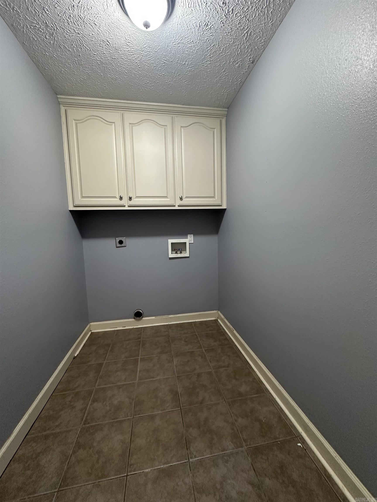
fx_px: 203
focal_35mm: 14
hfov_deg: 85.7
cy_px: 251
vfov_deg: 102.1
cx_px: 188
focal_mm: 2.22
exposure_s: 1/60
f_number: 2.2
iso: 320
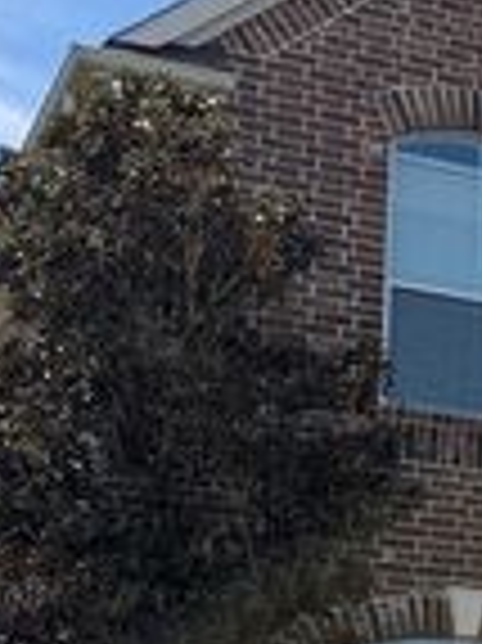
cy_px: 655
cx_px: 878
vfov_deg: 17.2
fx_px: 2082
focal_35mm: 112
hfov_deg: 12.1
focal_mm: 6.76
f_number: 1.78
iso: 80
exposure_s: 1/3953
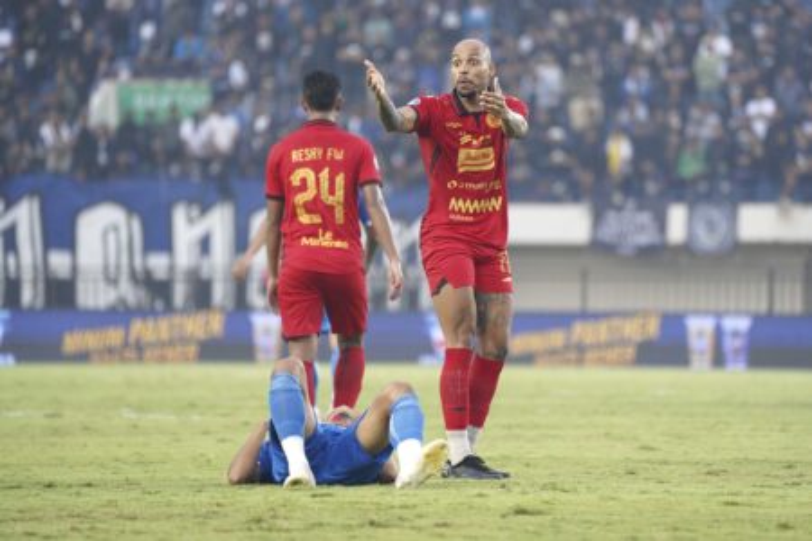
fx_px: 9022
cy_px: 270
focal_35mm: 400
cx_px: 406
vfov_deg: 3.4
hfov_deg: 5.2
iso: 4000
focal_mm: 400
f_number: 5.6
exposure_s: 1/1000
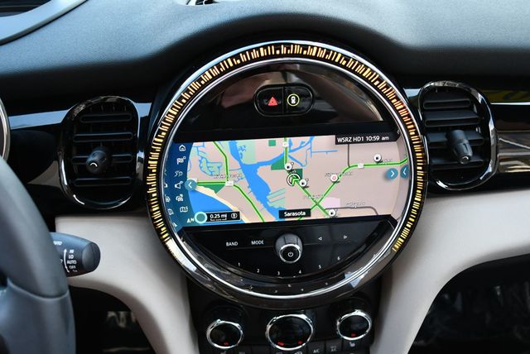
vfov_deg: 36.9
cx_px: 265
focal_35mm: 36
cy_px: 177
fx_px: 530
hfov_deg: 53.1
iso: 500
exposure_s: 1/250
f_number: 3.5
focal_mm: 18
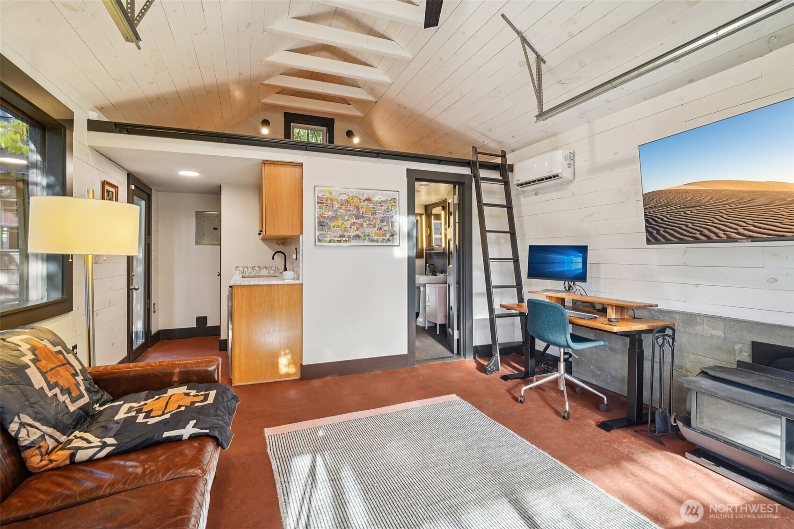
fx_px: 353
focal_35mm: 16
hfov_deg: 96.7
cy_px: 264
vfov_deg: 73.7
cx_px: 397
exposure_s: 1/30
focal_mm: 16
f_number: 8
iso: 1600
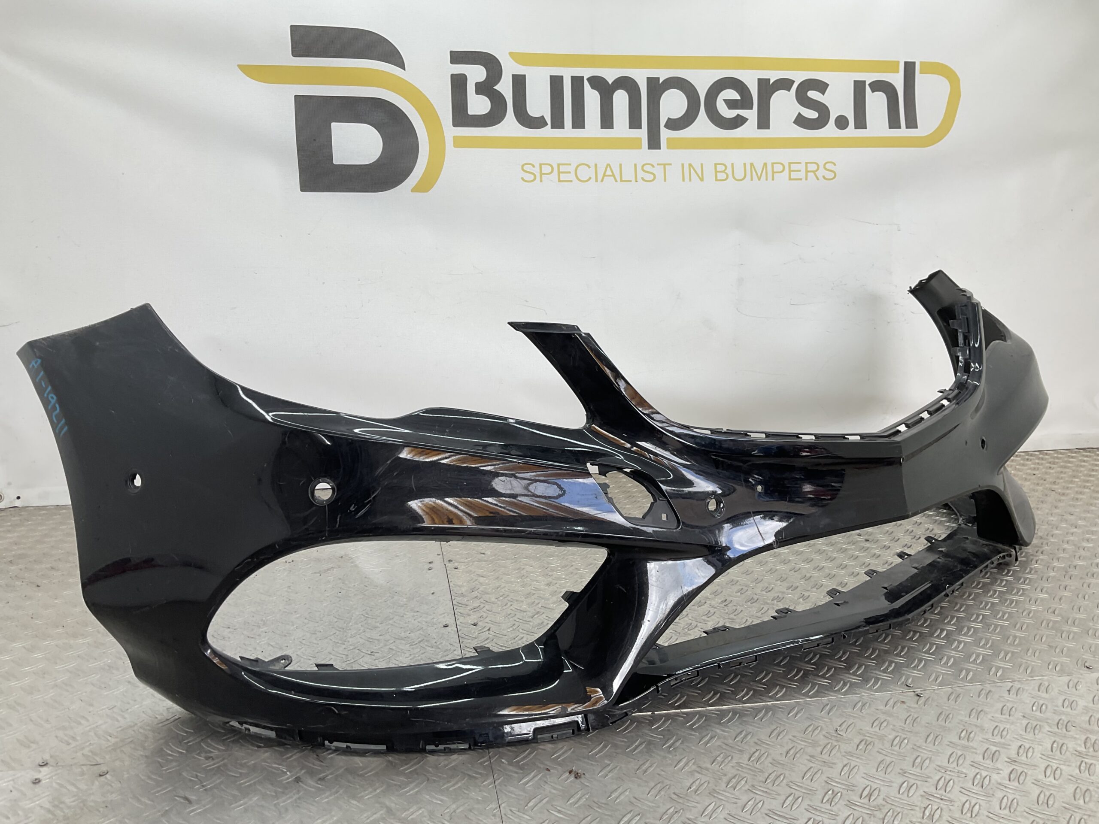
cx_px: 550
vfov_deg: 48.2
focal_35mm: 29
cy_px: 412
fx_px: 921
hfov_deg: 61.7
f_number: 1.8
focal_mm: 3
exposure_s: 1/126
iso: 16
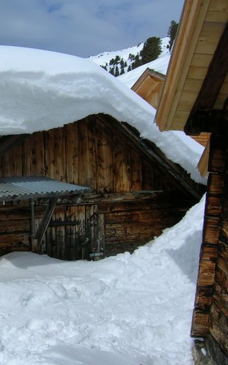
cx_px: 27
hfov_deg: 25.6
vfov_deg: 41.0
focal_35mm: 49
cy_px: 182
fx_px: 487
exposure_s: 1/1216
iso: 50
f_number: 4.9
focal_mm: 5.7
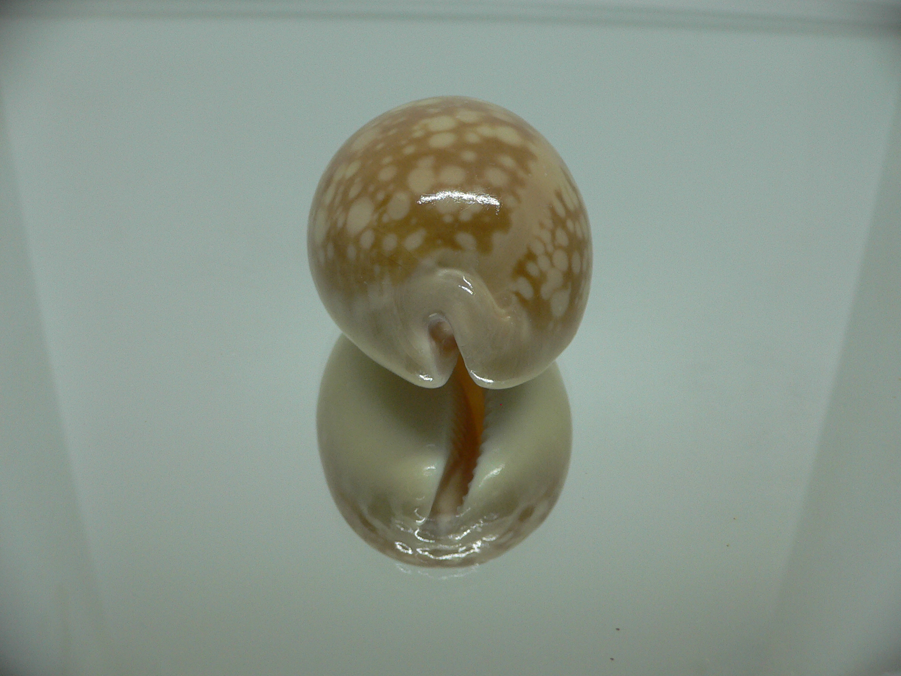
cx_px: 450
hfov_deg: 52.6
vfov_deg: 40.7
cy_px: 338
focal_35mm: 35
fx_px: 911
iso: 100
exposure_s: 1/60
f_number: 2.8
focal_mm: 4.6
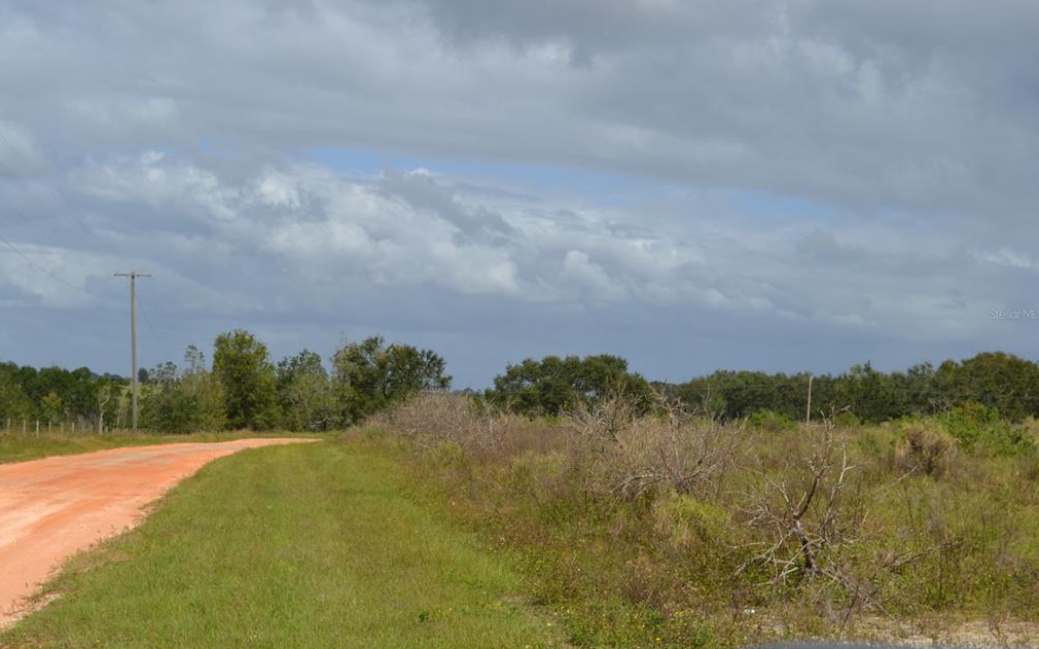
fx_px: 1755
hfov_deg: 33.0
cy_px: 314
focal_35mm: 62
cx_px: 521
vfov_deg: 20.9
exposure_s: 1/320
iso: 100
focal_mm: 40
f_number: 9
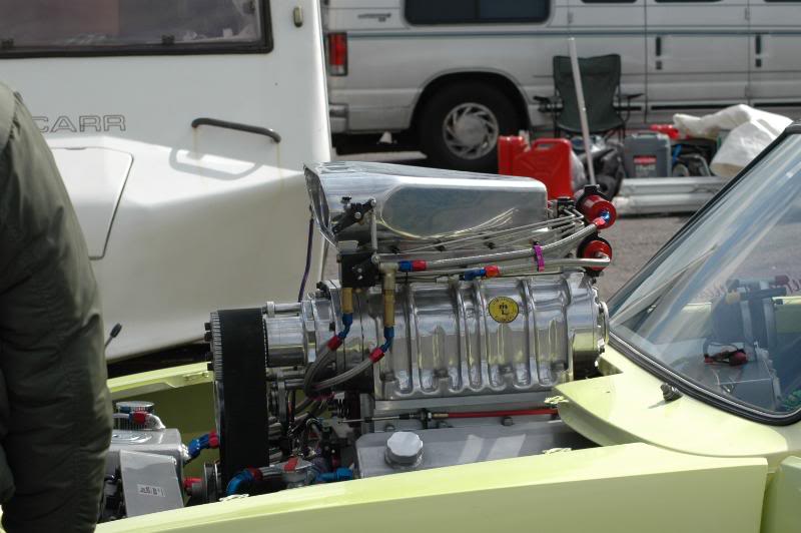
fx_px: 2334
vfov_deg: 13.0
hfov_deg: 19.5
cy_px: 266
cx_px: 400
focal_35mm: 105
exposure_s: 1/400
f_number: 10
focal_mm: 70
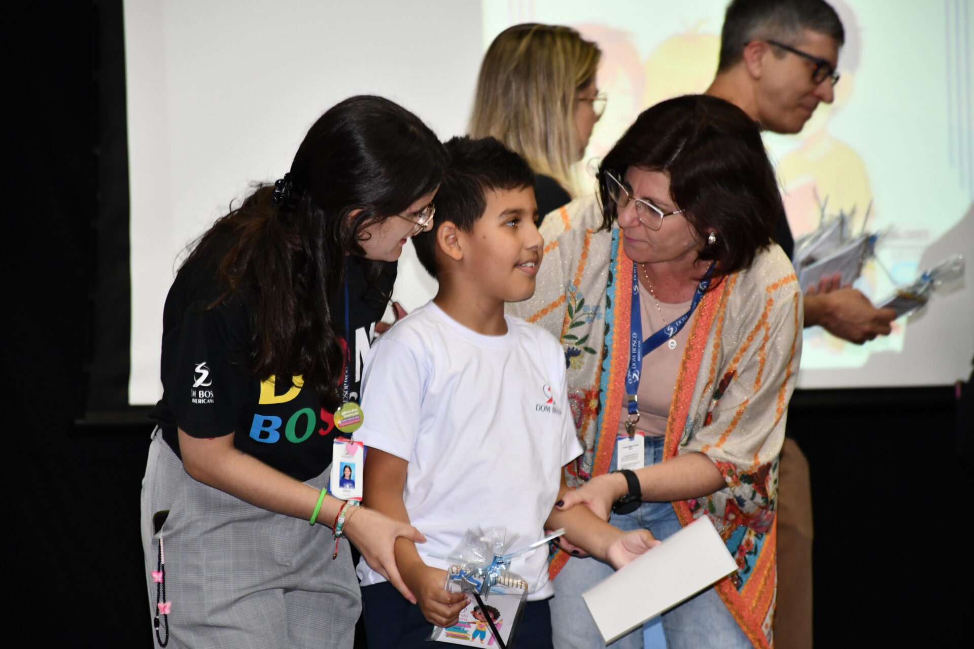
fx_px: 5681
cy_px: 324
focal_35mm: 210
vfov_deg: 6.5
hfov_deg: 9.8
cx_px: 487
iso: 1800
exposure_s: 1/60
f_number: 5.6
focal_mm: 140
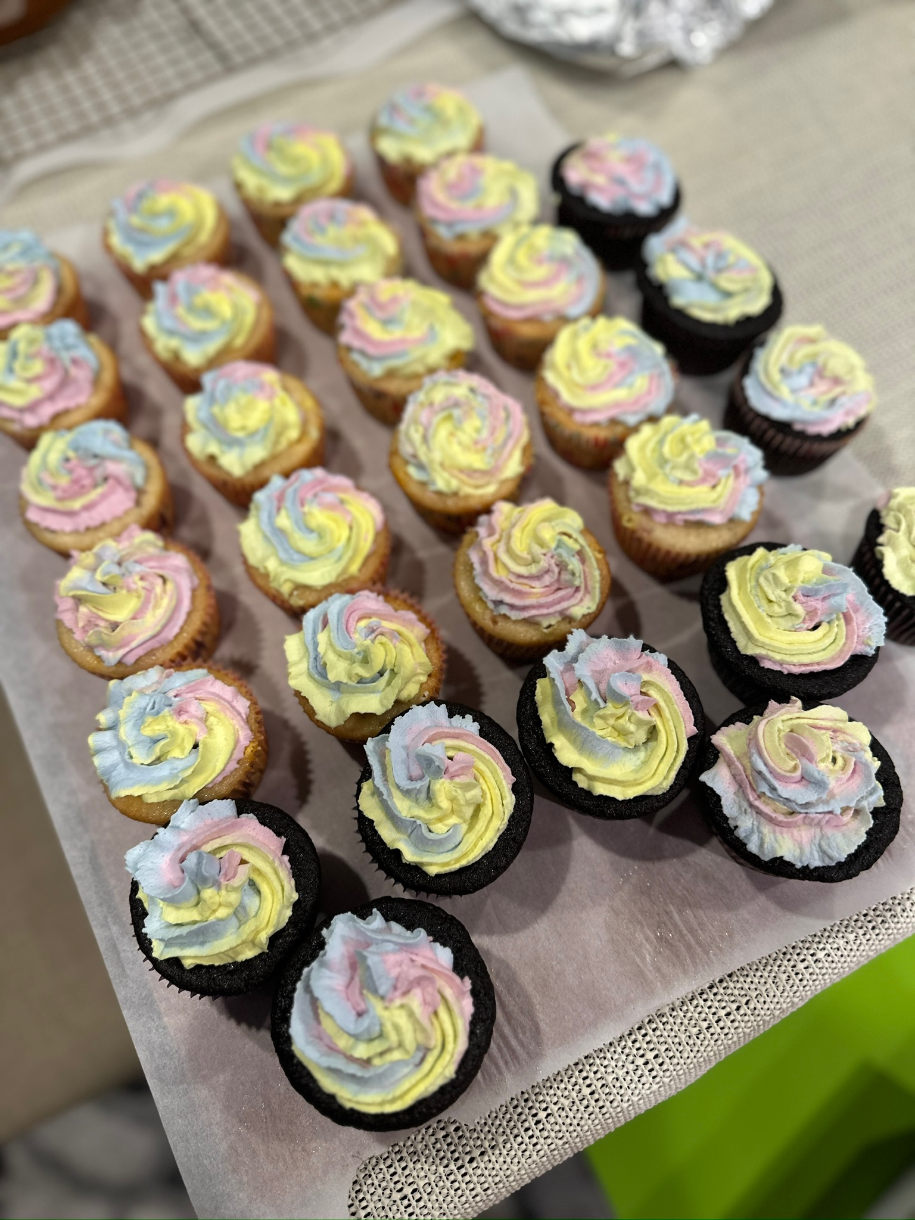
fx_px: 846
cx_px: 458
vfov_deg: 71.6
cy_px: 610
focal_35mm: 24
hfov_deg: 56.8
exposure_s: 1/60
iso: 200
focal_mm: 6.86
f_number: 1.78
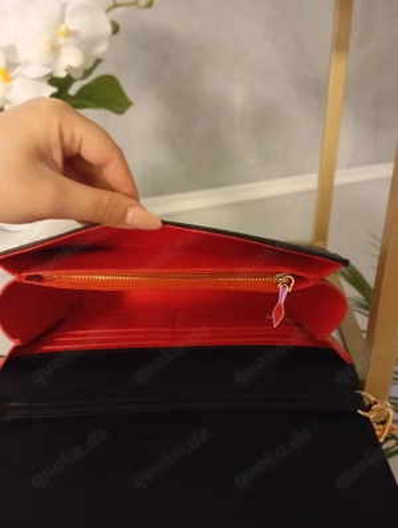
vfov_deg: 63.4
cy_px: 264
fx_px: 428
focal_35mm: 28
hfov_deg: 49.9
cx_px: 199
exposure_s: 1/25
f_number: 1.8
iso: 2591
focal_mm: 4.22
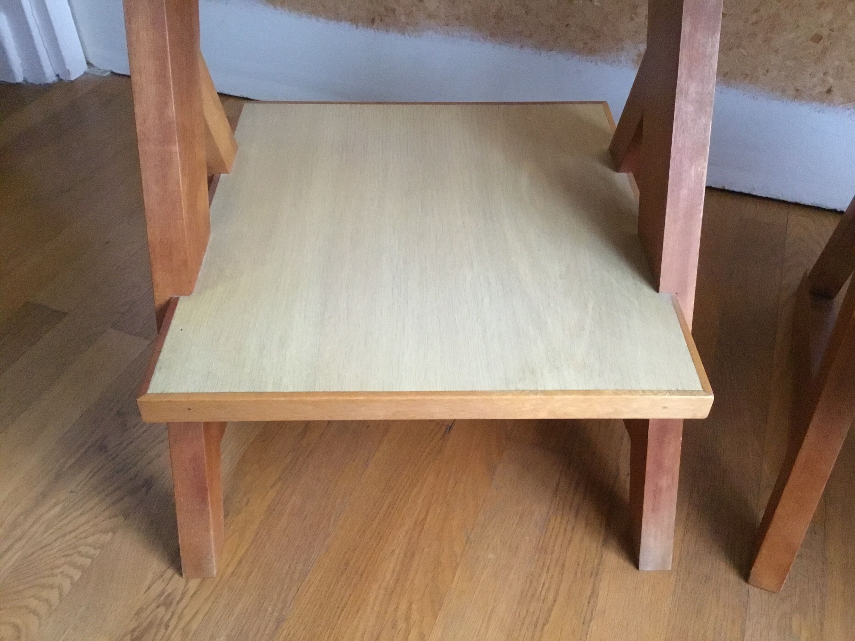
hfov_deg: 58.4
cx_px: 428
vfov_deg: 45.4
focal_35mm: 31
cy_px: 320
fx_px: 766
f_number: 2.4
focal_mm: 3.3
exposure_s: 1/17
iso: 400
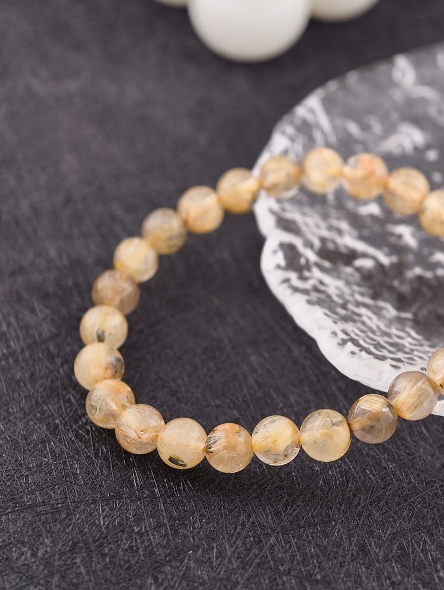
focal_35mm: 99
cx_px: 258
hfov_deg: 15.0
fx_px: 1689
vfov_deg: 19.8
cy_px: 267
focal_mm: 22.48
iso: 125
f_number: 2.67
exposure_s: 1/160
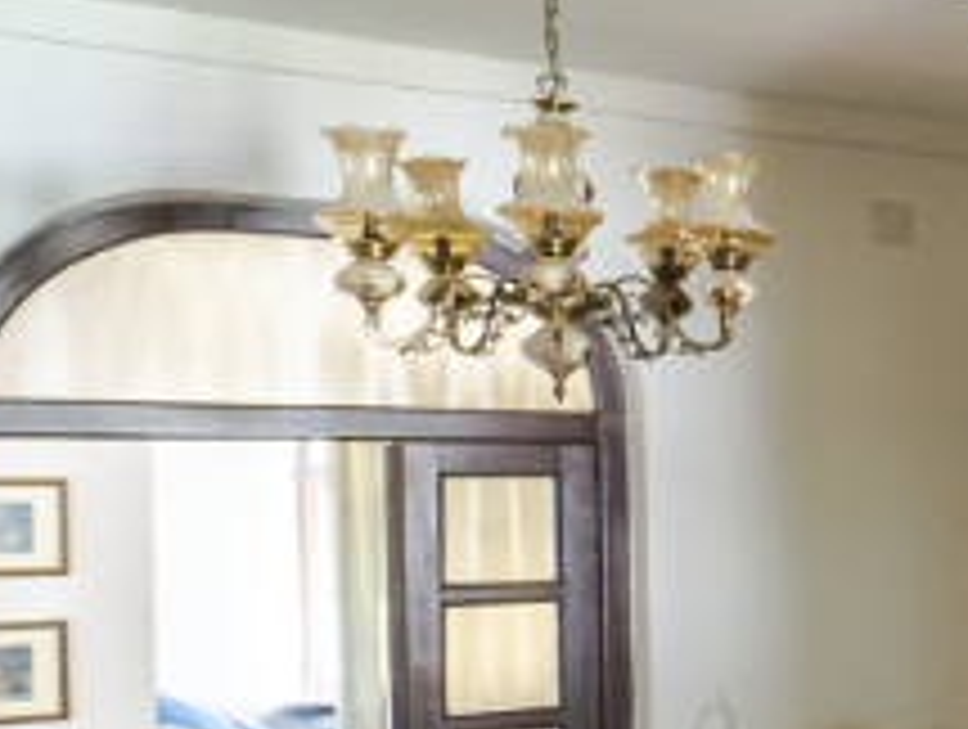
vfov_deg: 22.5
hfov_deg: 16.9
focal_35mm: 65
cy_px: 513
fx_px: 1821
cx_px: 2139
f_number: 4
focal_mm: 7
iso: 400
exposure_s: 1/6
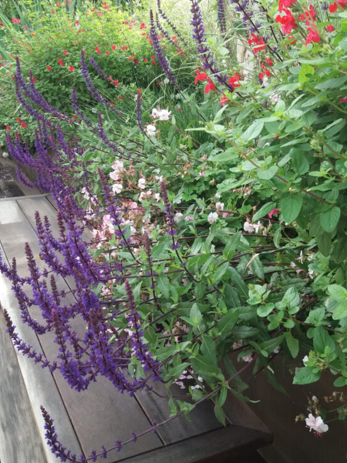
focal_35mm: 39
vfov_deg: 47.8
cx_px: 225
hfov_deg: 36.5
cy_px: 212
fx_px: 521
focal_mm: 3.7
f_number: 1.9
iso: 64
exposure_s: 1/132
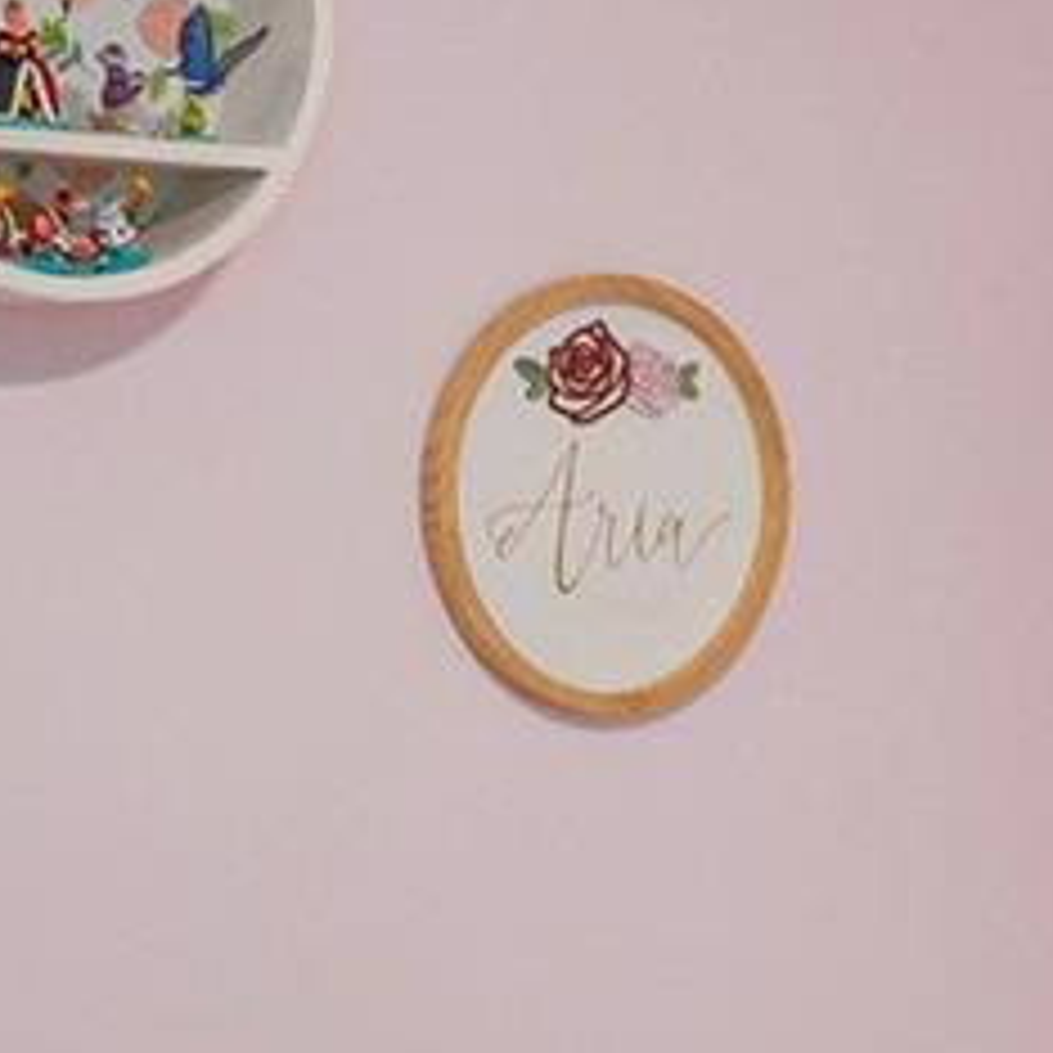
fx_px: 3579
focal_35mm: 104
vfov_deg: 16.7
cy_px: 684
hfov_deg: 16.6
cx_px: 909
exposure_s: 1/100
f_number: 7.1
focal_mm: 14
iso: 320
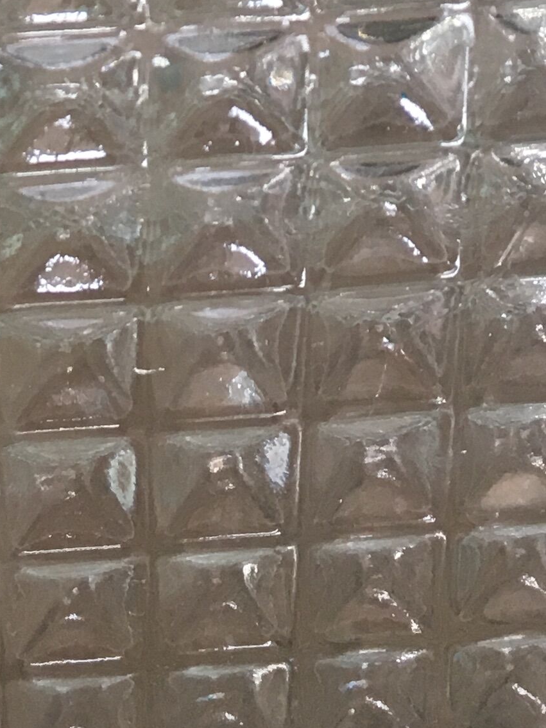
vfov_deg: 16.7
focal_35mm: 103
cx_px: 38
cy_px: -467
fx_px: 2167
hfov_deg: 14.2
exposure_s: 1/33
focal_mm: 4.15
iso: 50
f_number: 2.2
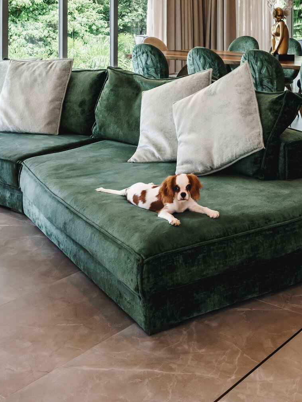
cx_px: 233
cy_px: 43
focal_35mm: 54
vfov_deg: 33.7
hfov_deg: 26.7
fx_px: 627
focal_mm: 29.5
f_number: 13
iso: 320
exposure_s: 1/125
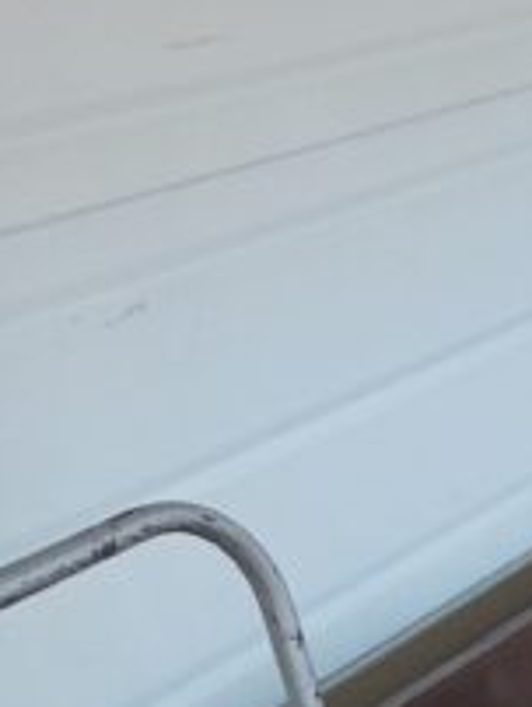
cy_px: 920
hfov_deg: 12.0
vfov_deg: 19.1
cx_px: 1337
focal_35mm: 95
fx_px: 1943
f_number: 2
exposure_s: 1/25
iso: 500
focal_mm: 4.6
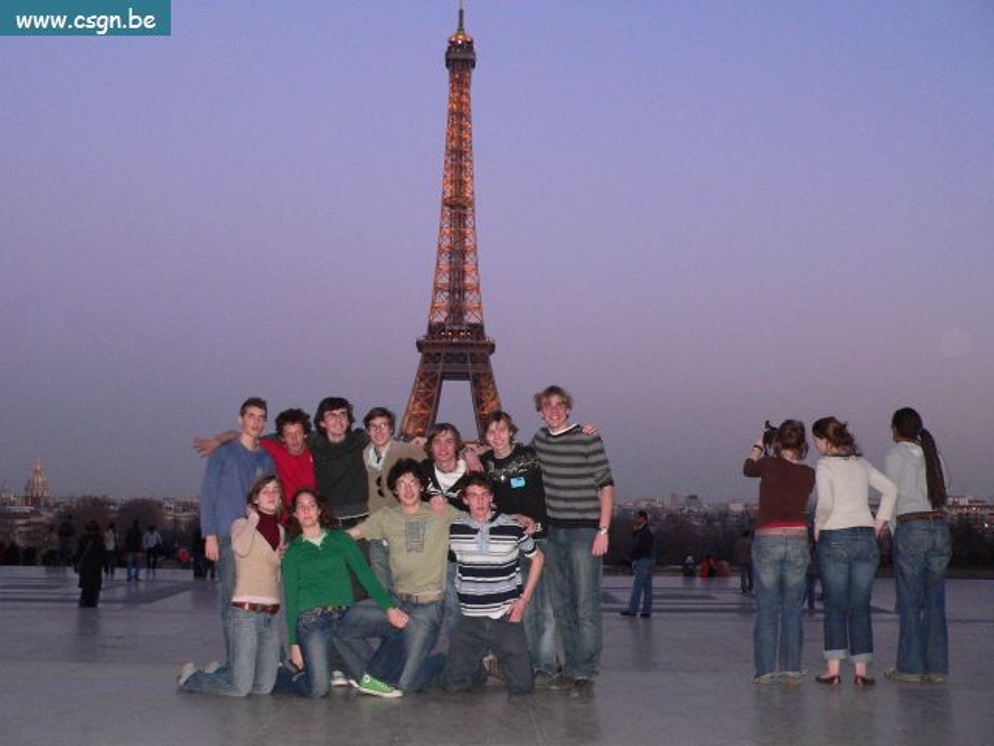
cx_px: 497
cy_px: 373
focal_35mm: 41
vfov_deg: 35.1
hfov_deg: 45.8
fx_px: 1177
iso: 400
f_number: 2.8
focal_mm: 6.8
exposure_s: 1/60
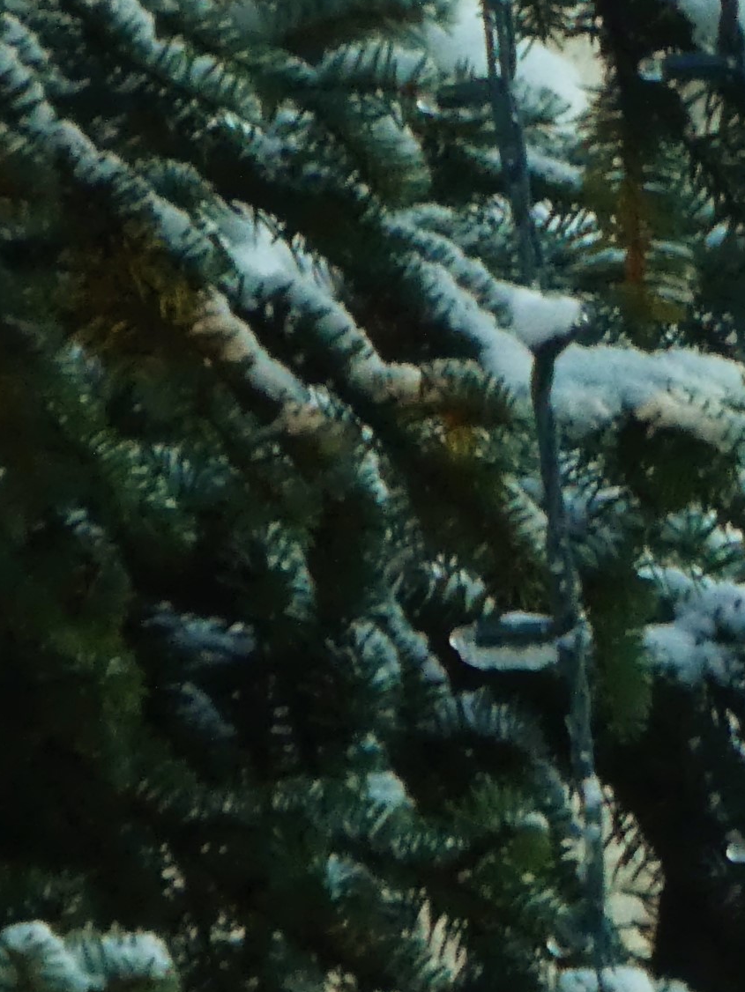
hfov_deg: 0.7
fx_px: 57972
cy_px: -263
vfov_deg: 1.0
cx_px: 1543
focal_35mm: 2021
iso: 320
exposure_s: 1/100
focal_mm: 83.4
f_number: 6
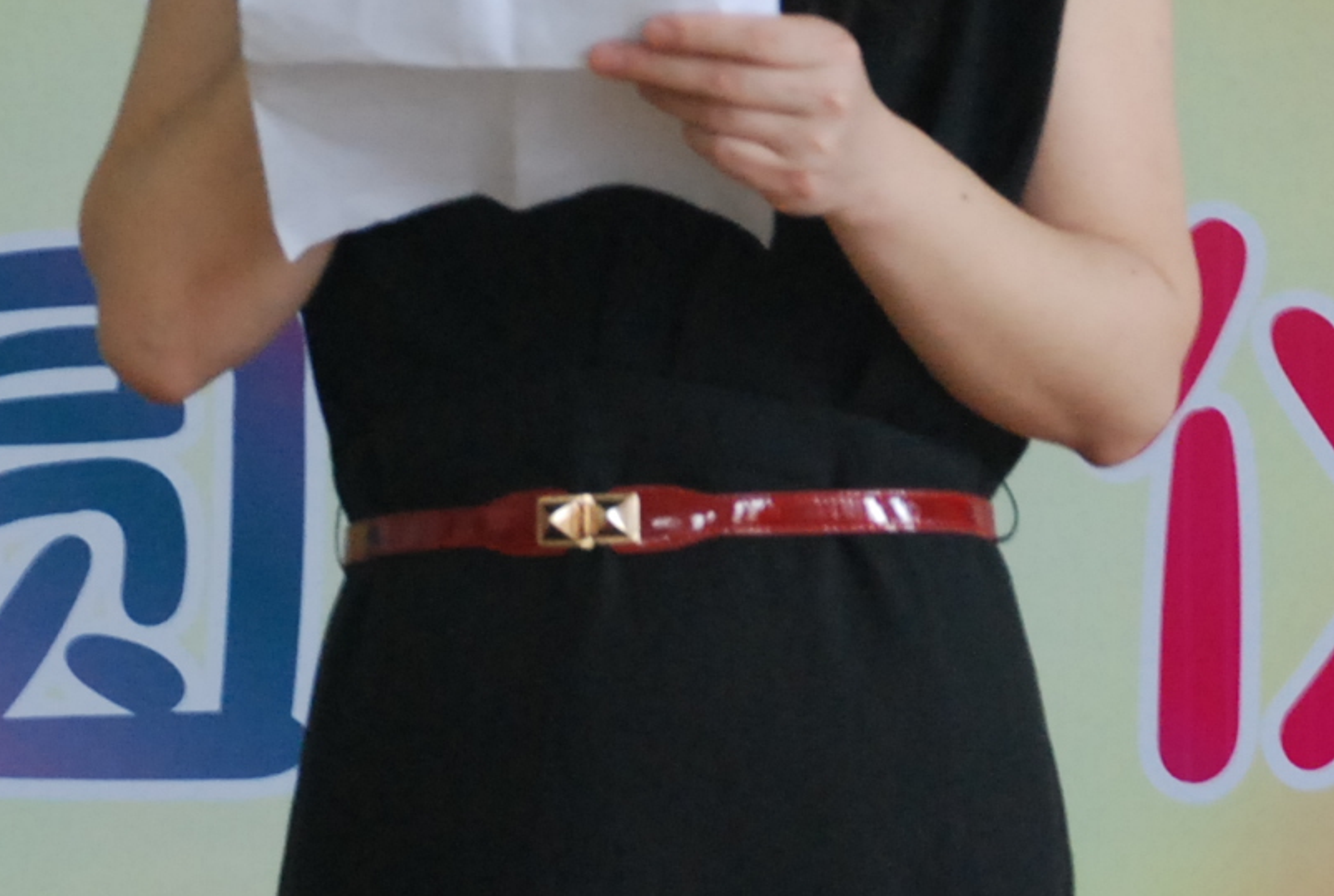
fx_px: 12441
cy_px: 334
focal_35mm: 335
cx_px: 735
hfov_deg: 6.1
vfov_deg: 4.1
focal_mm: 62
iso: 800
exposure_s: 1/30
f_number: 5.3
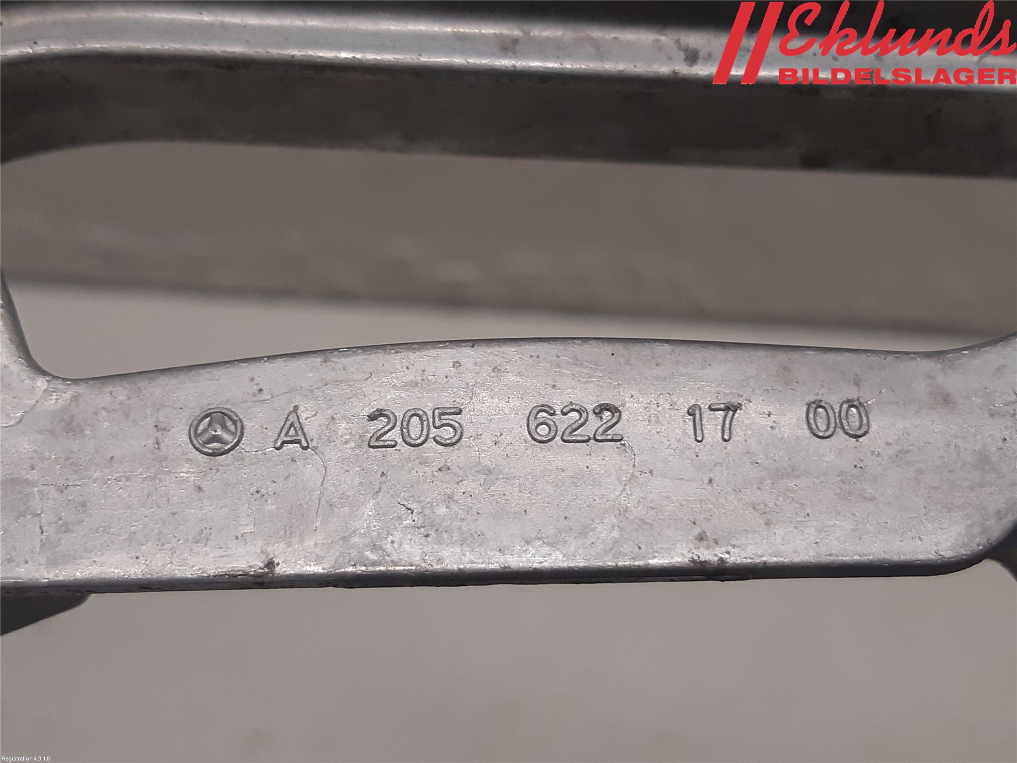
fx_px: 764
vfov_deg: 53.1
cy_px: 382
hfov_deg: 67.3
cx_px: 508
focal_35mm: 26
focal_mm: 3.93
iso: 100
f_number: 1.7
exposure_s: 1/50
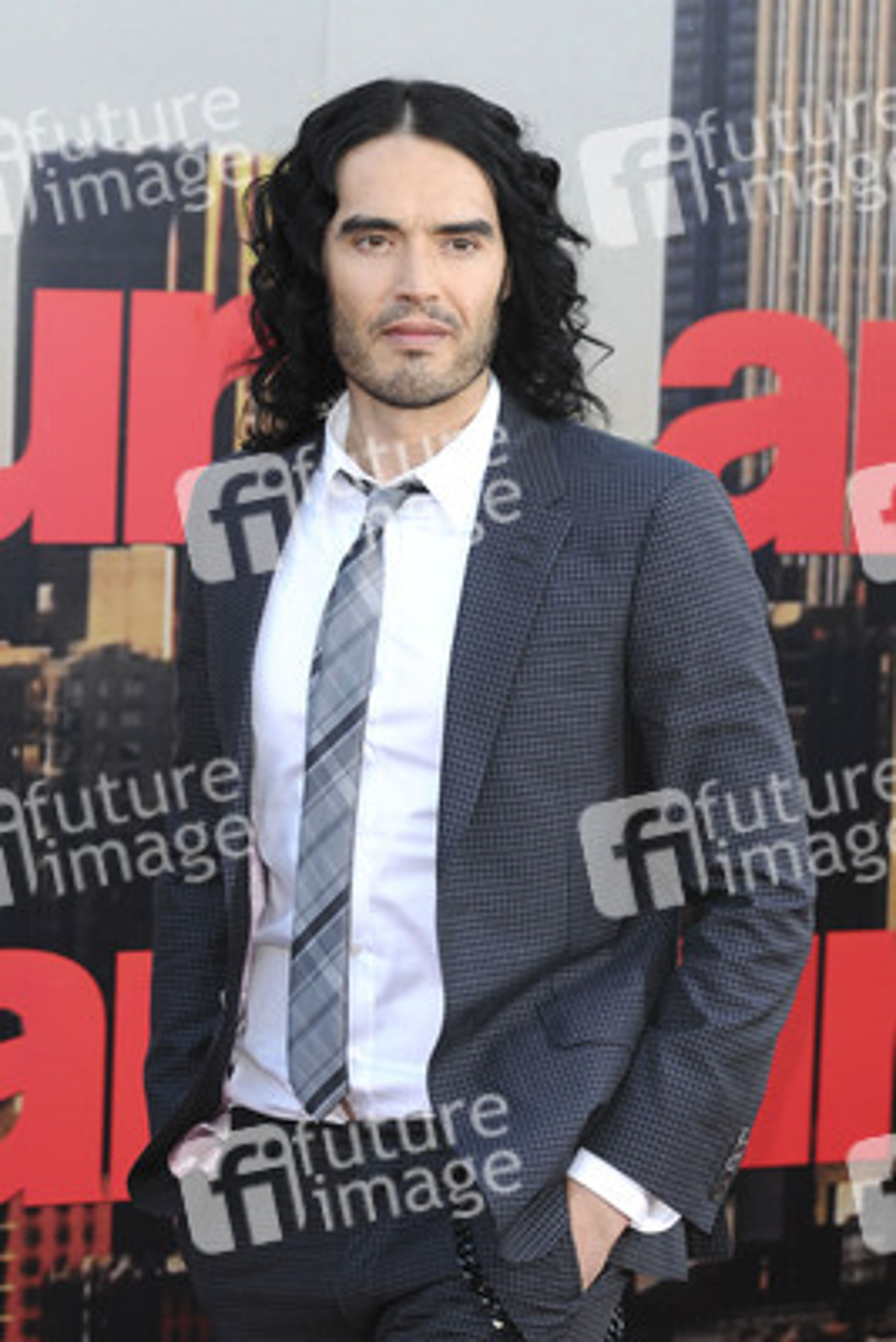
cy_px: 671
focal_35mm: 150
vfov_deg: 13.7
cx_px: 448
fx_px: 5595
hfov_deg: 9.2
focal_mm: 100
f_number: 5
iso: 320
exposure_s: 1/200
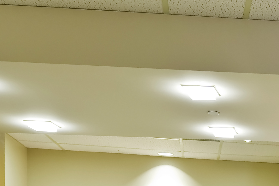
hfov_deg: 24.2
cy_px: 280
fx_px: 550
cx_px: 380
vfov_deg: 17.3
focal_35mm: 71
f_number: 3.5
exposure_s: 1/30
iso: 500
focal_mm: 19
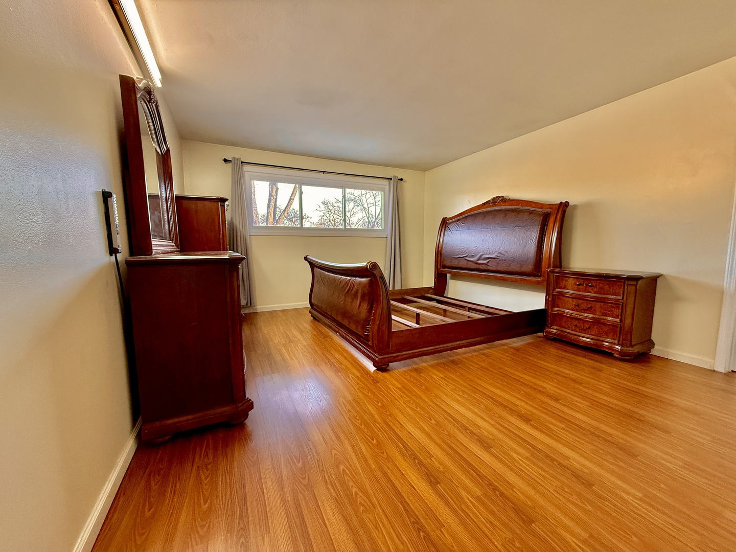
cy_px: 276
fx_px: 298
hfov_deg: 102.1
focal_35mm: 14
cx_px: 368
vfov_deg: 85.7
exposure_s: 1/60
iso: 400
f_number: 2.2
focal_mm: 2.22
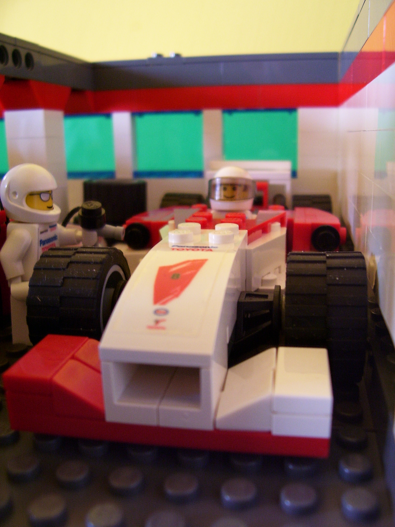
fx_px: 517
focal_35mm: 34
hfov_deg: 41.8
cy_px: 264
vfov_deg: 54.0
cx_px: 198
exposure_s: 1/8
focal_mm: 5.6
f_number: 2.7
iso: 160
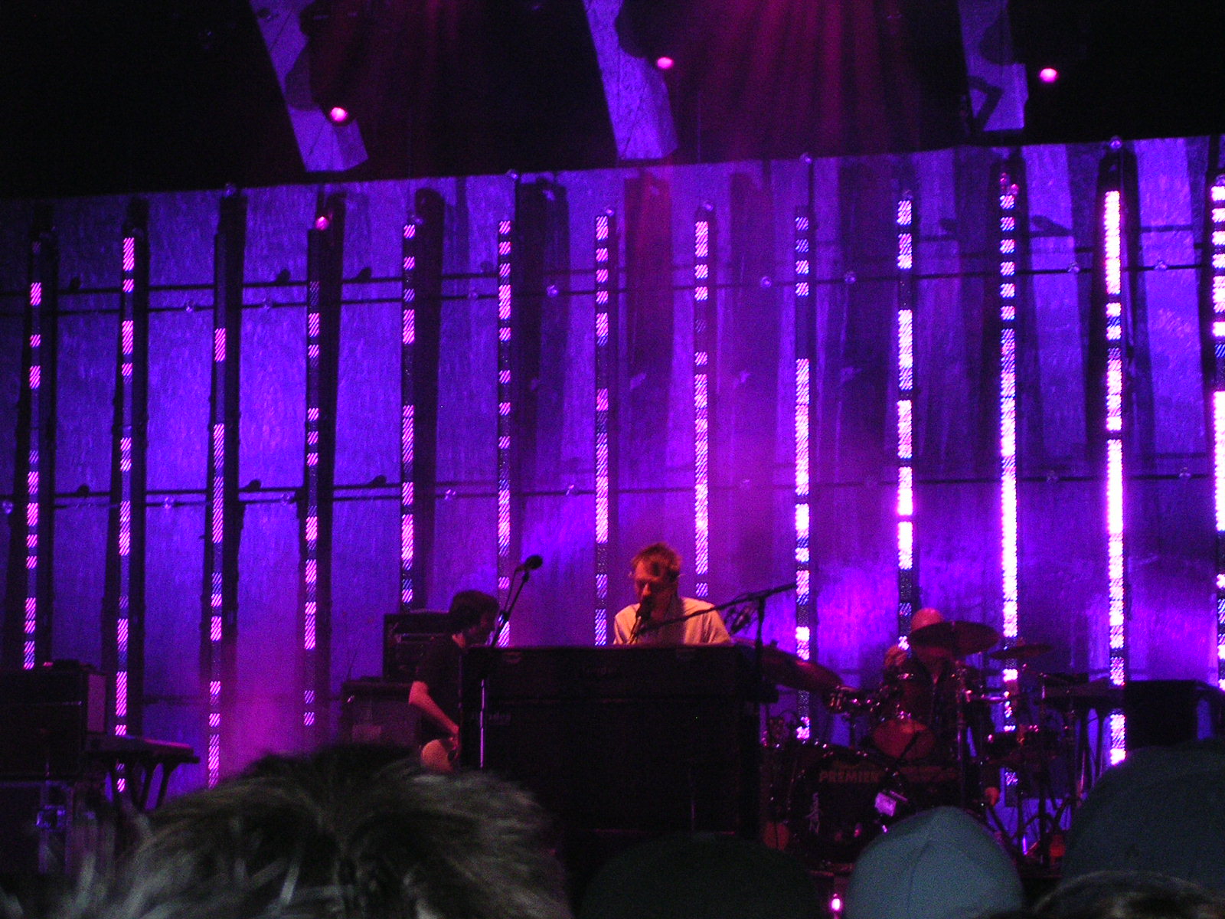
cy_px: 460
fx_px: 4070
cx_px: 612
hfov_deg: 17.1
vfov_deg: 12.9
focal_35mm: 115
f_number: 4.9
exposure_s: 1/60.1
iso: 400
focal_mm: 17.4
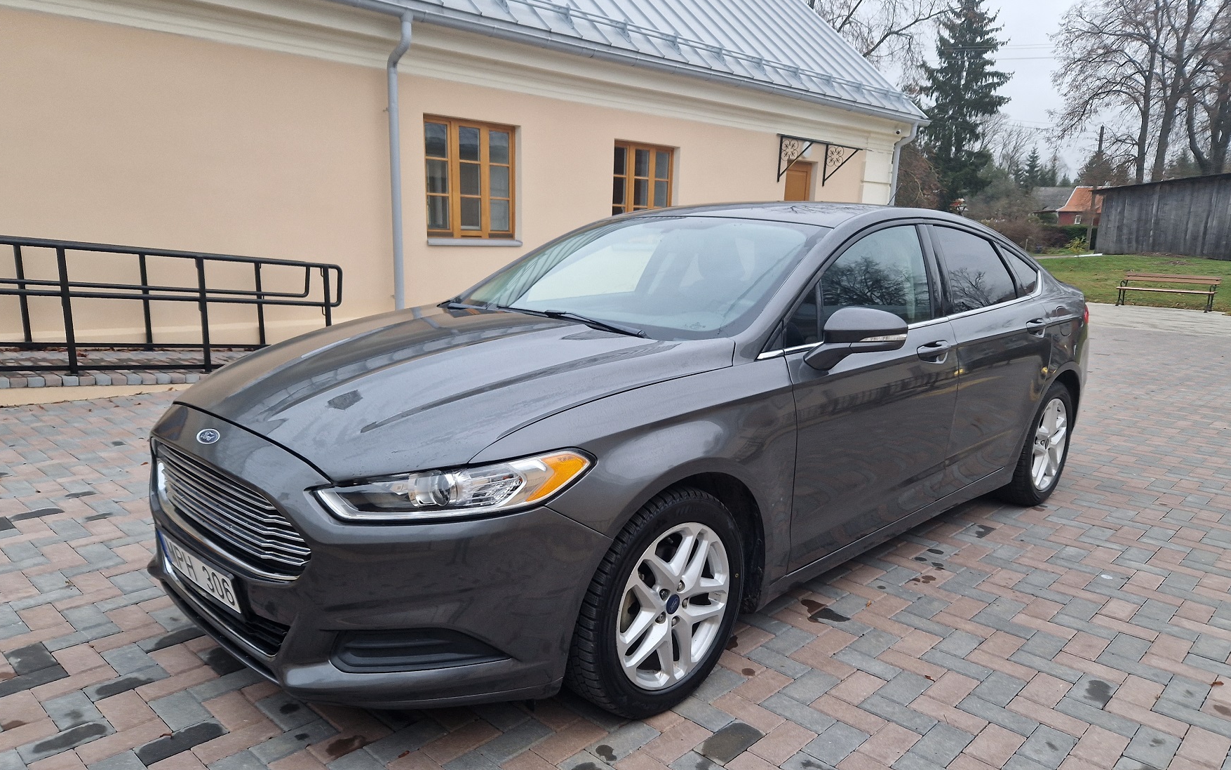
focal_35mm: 25
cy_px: 434
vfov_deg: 49.2
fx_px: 839
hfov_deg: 72.5
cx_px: 621
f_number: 1.8
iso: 125
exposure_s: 1/100
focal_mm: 5.4
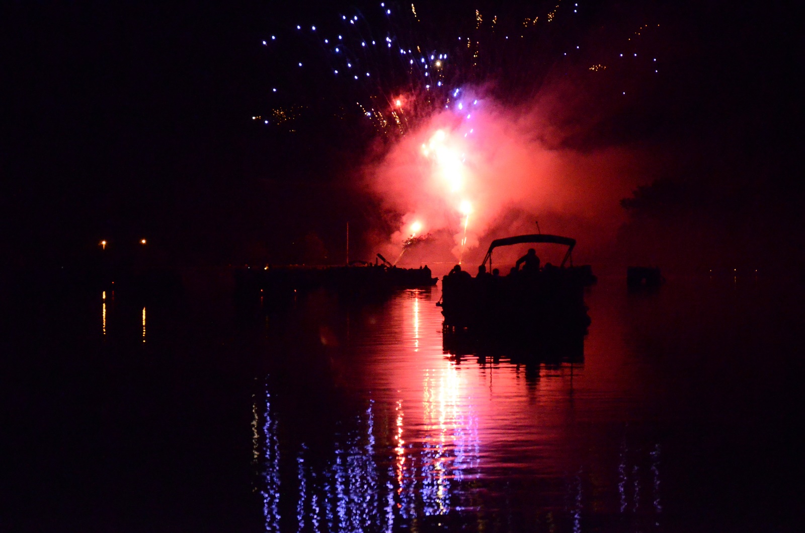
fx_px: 2510
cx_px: 402
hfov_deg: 18.2
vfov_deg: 12.1
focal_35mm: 112
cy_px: 266
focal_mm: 75
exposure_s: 1/60
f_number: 5.6
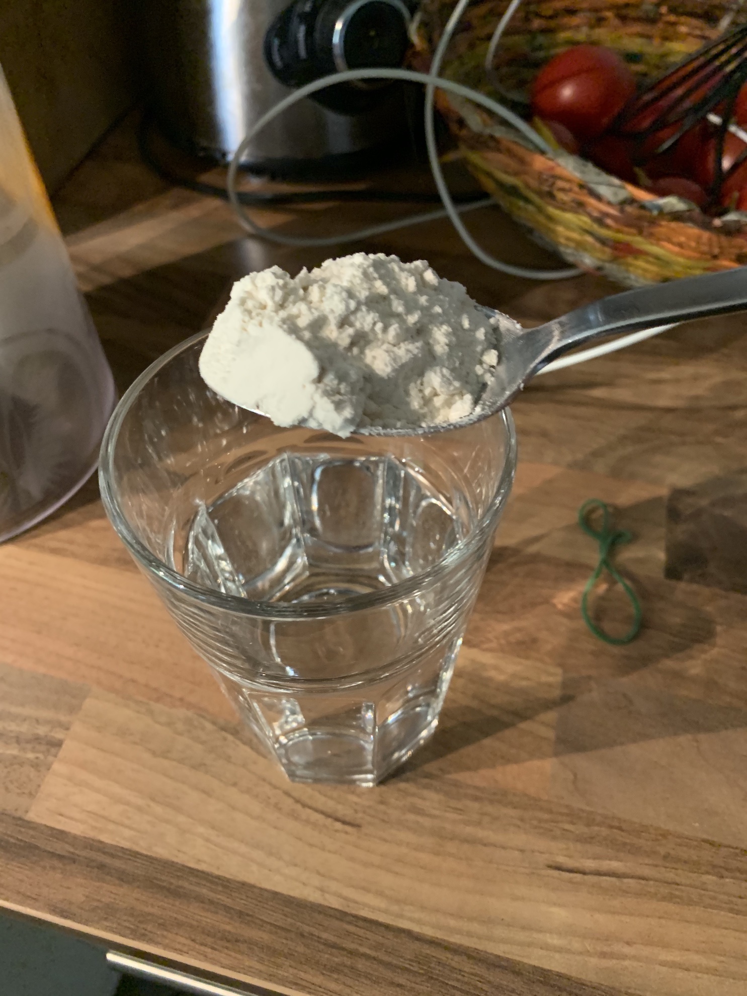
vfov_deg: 67.3
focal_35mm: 26
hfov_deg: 53.1
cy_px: 498
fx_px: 748
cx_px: 374
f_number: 1.8
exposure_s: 1/25
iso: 500
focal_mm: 4.25
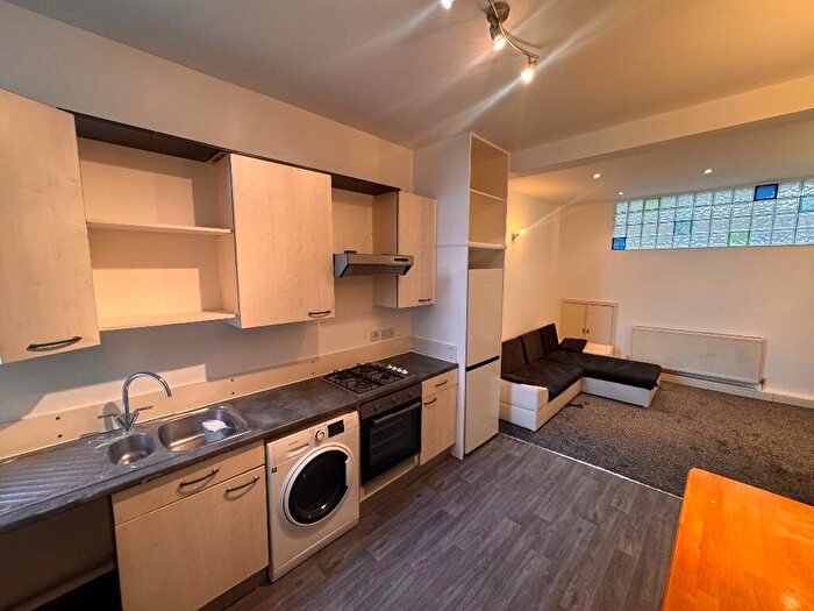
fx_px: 329
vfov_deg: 85.7
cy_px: 306
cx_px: 407
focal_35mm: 14
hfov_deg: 102.1
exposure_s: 1/50
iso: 250
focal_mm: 2.22
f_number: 2.2
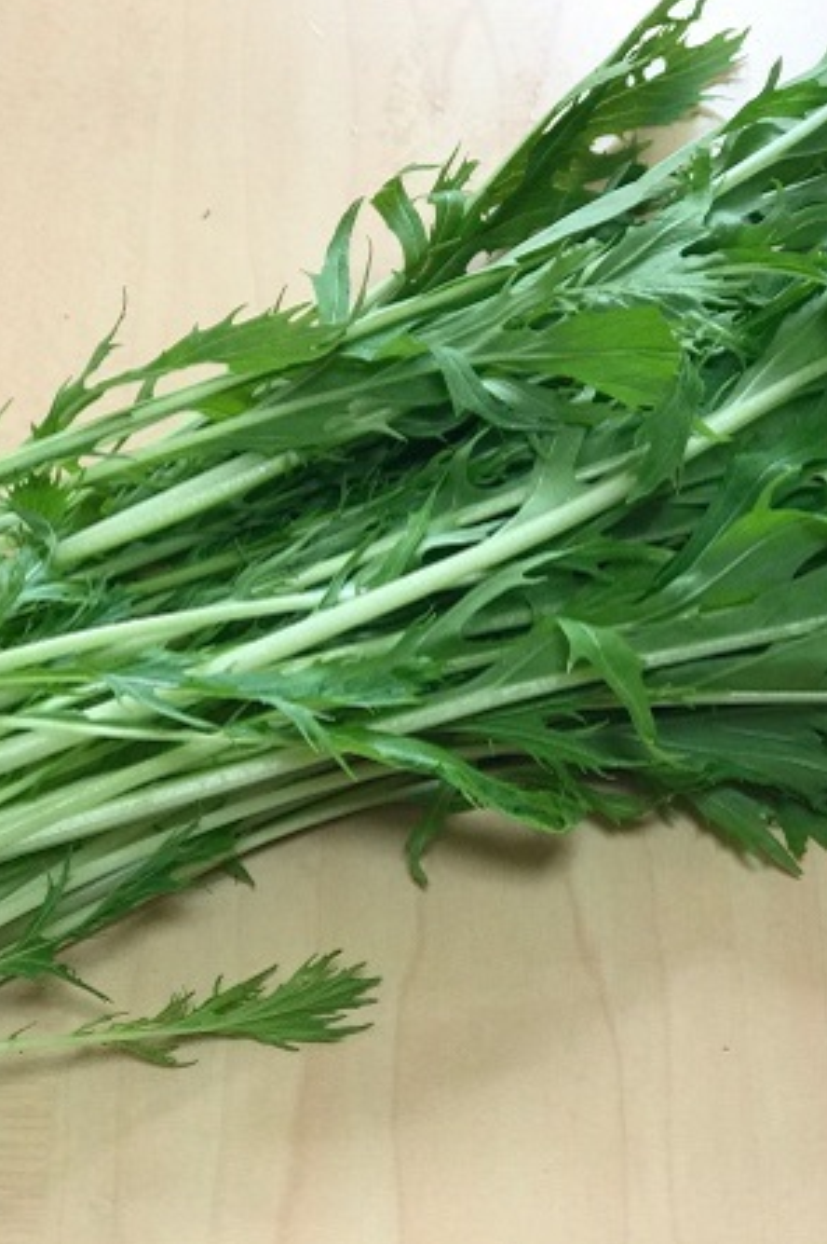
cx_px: 595
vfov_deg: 25.4
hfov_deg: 17.0
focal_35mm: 80
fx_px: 2761
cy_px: 618
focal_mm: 6.6
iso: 100
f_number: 2.8
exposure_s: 1/60
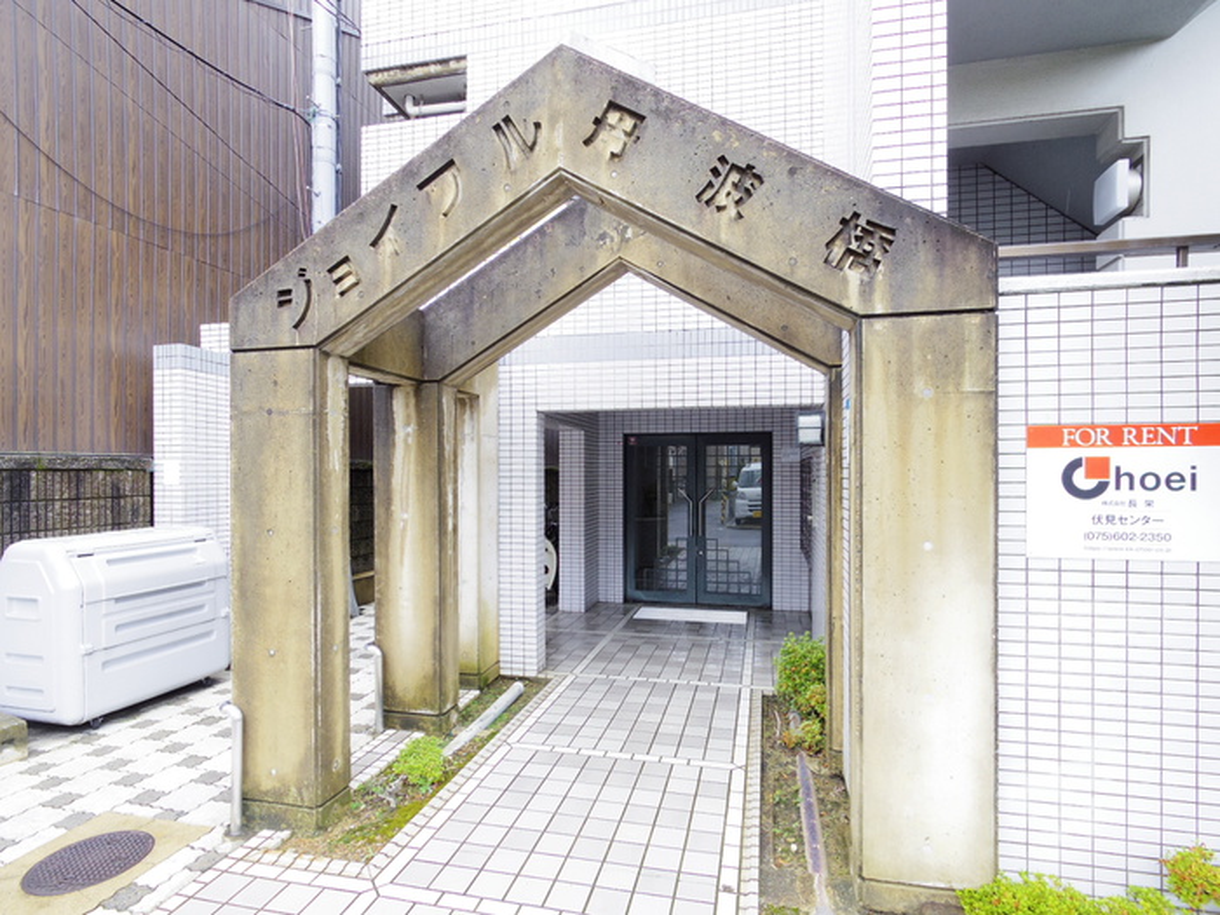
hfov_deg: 91.0
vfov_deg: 74.7
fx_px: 599
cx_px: 610
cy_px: 458
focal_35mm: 17
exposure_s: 1/80
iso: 200
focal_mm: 3.8
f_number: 4.5
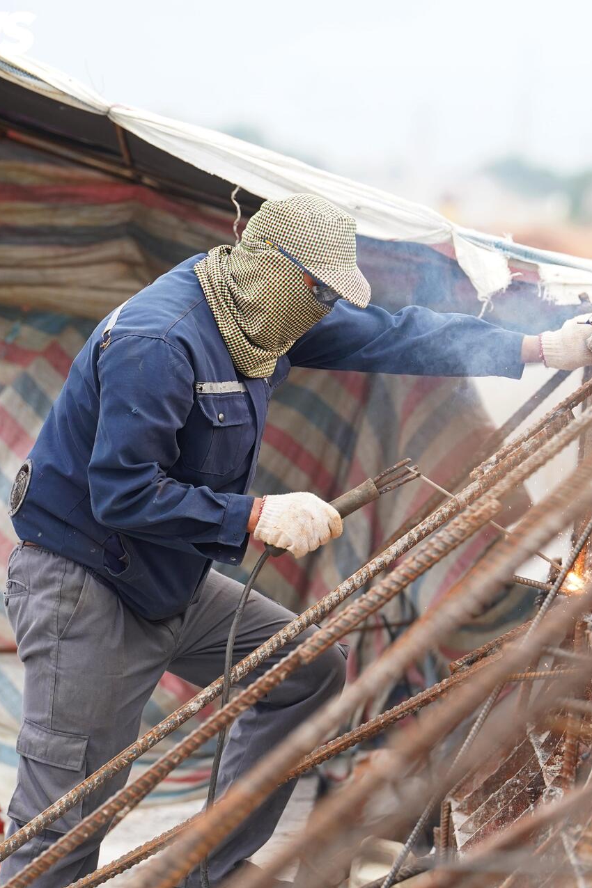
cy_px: 445
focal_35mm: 301
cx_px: 428
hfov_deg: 4.6
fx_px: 7428
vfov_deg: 6.8
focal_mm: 200
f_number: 4
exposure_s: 1/800
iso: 800
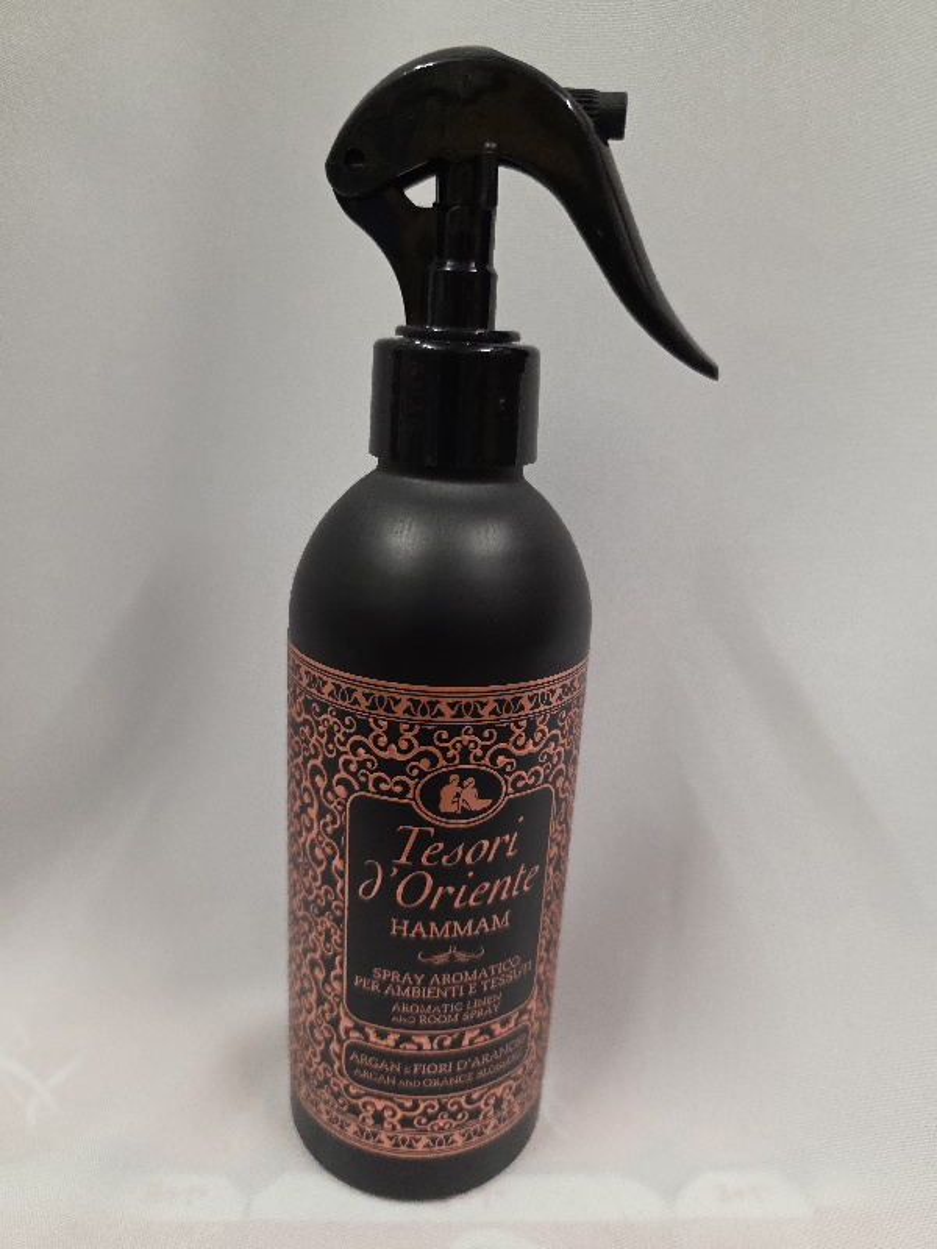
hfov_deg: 58.9
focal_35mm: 23
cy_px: 624
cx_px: 468
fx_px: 830
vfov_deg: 73.9
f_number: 1.7
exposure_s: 1/101
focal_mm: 6.3
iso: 500
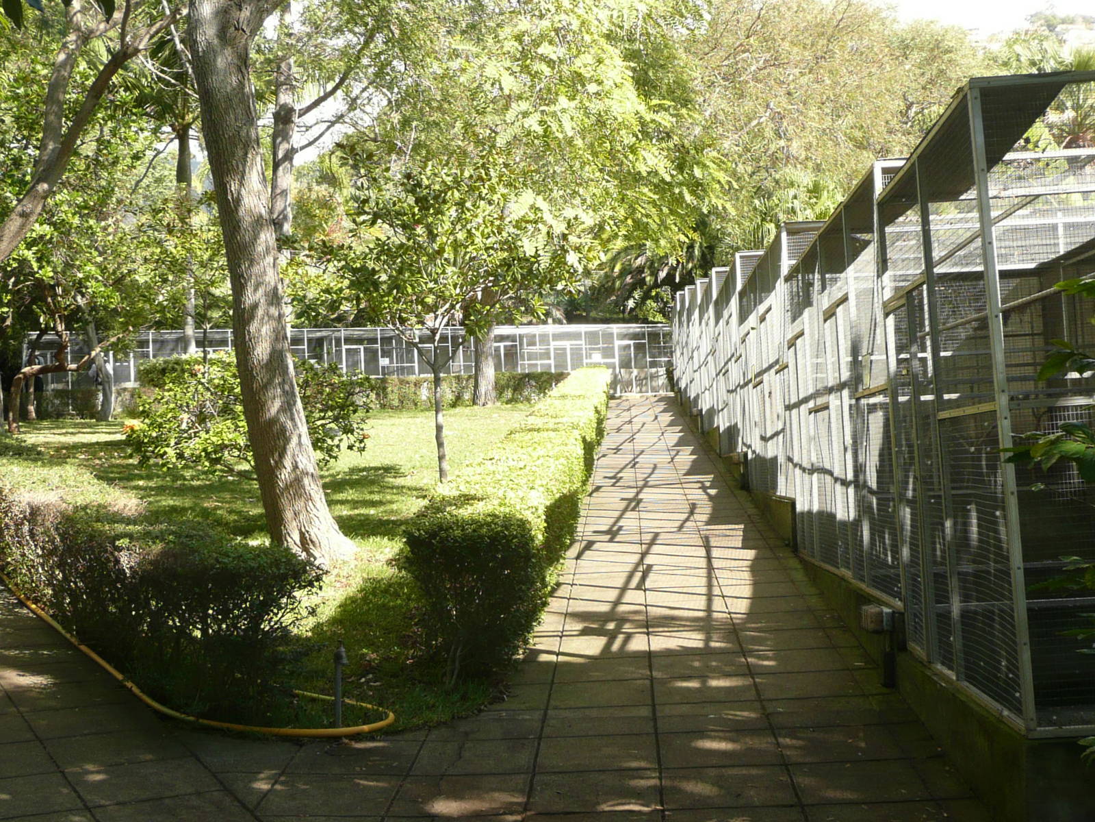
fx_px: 1423
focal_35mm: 45
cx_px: 548
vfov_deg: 32.2
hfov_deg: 42.1
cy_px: 411
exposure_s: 1/160
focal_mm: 4.9
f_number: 3.4
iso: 100
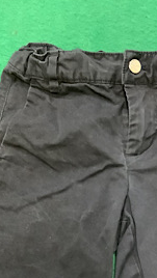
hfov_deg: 19.0
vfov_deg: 31.9
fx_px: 466
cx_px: 125
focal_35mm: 63
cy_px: 244
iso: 400
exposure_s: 1/25
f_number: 2.4
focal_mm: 3.3
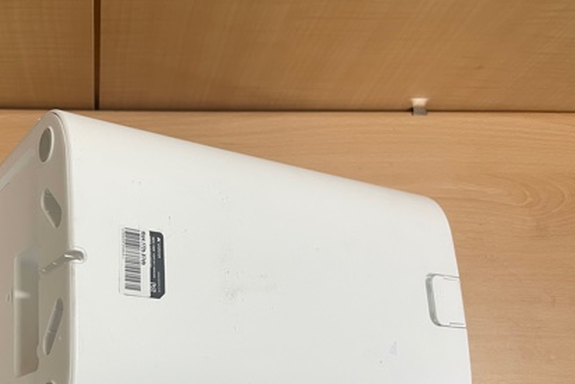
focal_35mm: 42
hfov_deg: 44.6
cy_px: 317
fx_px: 671
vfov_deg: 31.0
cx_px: 133
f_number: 1.6
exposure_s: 1/60
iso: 80
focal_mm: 4.2
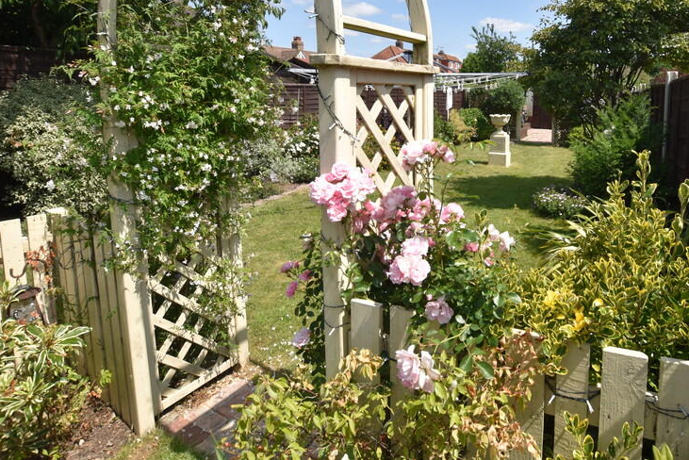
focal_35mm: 21
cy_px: 139
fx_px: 402
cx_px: 434
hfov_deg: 79.6
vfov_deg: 57.7
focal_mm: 10
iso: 100
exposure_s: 1/200
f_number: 8
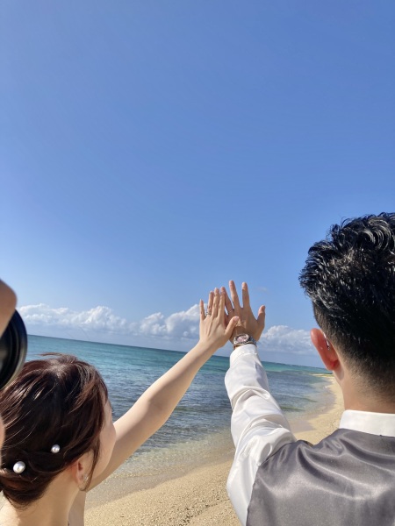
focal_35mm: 28
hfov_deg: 49.7
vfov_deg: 63.4
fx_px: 426
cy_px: 263
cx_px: 198
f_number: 1.8
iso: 20
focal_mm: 3.99
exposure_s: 1/2825
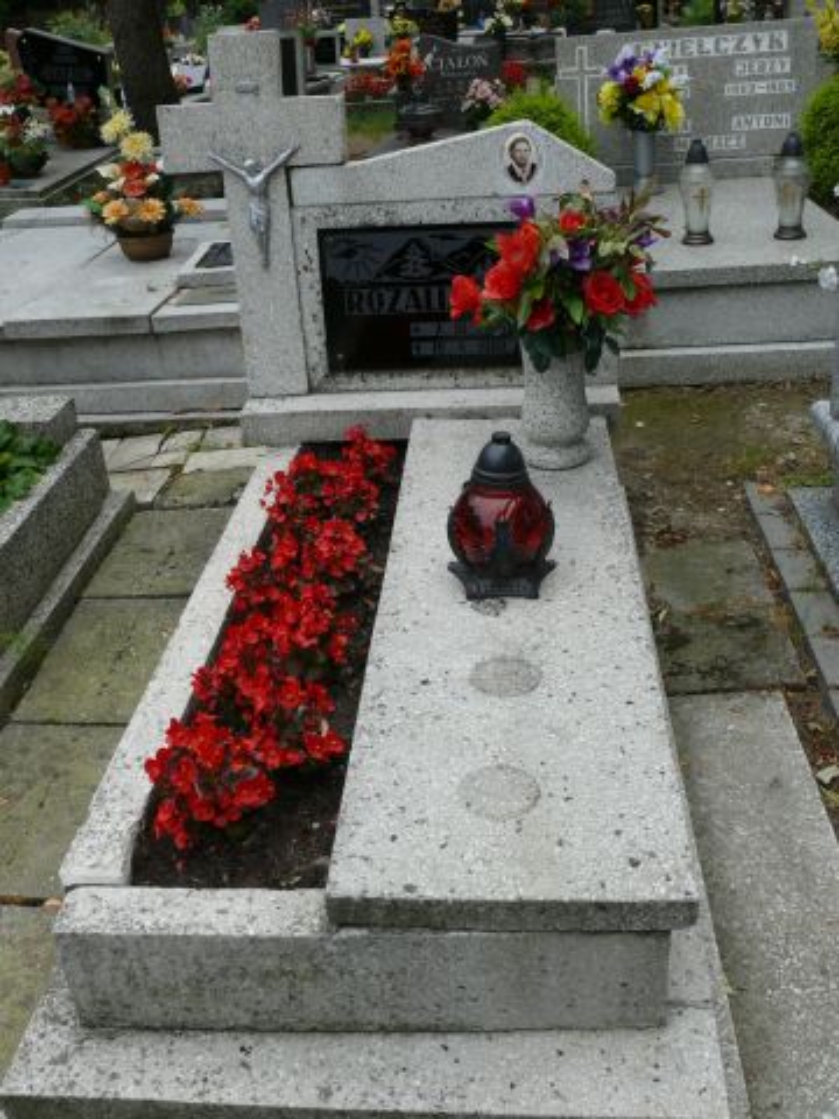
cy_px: 560
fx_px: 1131
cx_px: 420
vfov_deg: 52.6
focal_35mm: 35
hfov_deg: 40.7
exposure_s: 1/250
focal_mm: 7.4
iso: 100
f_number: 5
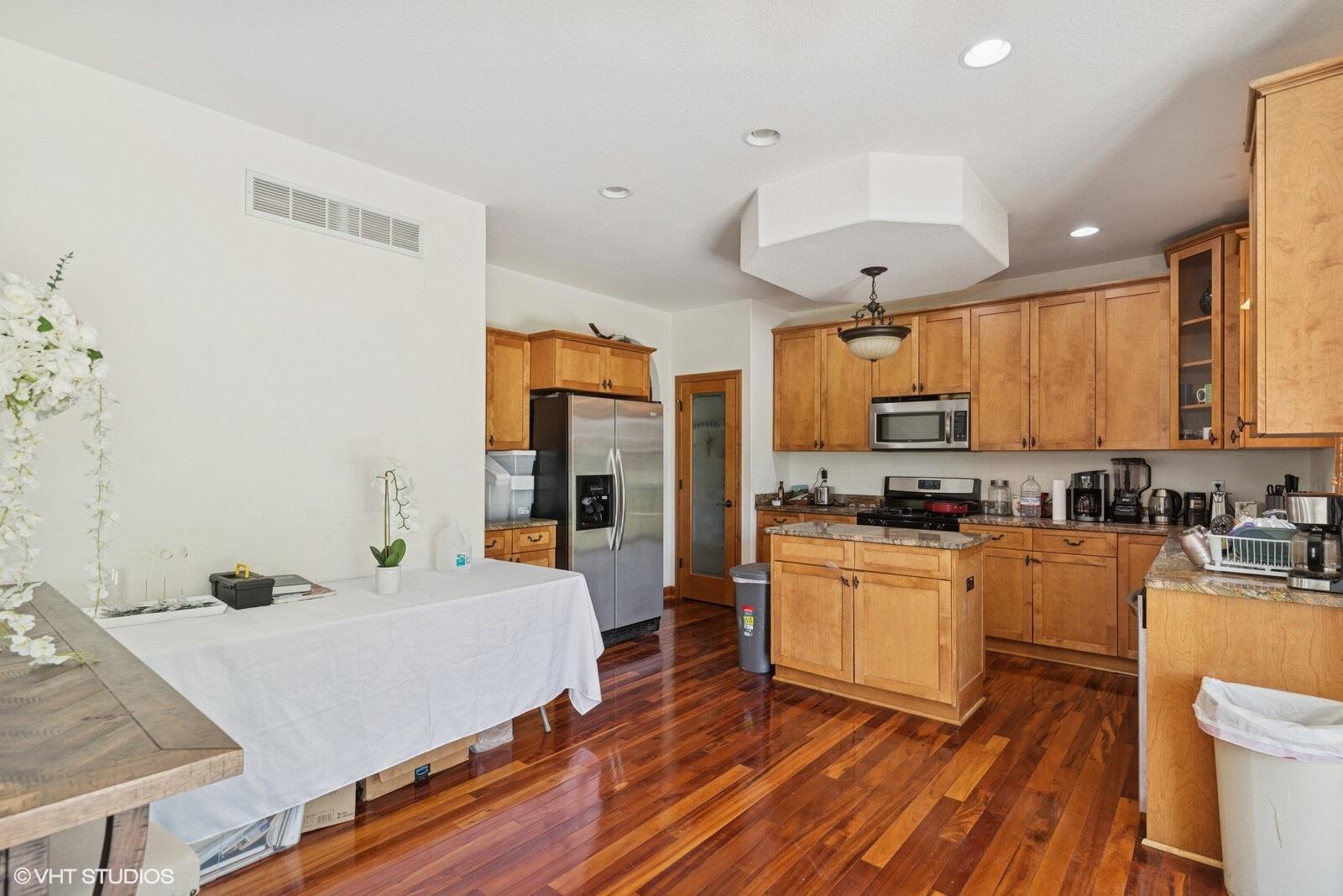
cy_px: 448
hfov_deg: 93.3
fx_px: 634
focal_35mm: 17
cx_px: 672
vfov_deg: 70.5
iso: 200
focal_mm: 17
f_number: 8
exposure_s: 1/25
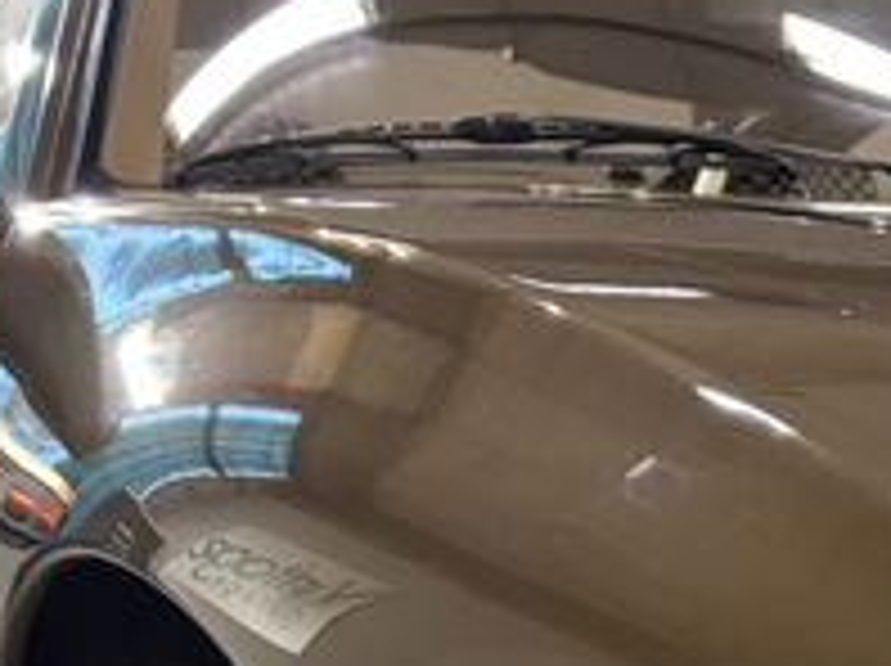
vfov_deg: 13.1
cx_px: 878
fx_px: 2597
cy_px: 1233
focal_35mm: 101
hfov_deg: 19.0
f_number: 1.6
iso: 200
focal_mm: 5.96
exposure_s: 1/50
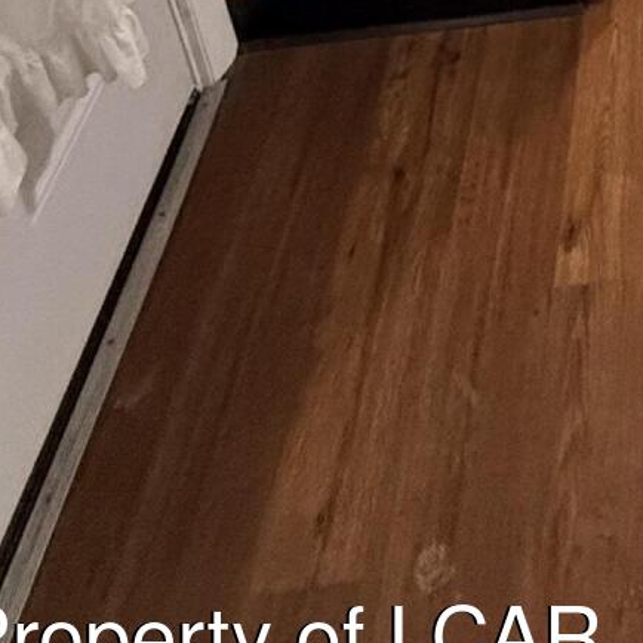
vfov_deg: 17.9
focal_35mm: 57
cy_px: -708
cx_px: 790
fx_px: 1198
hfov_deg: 26.4
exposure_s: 1/60
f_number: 2.2
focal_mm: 2.22
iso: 400
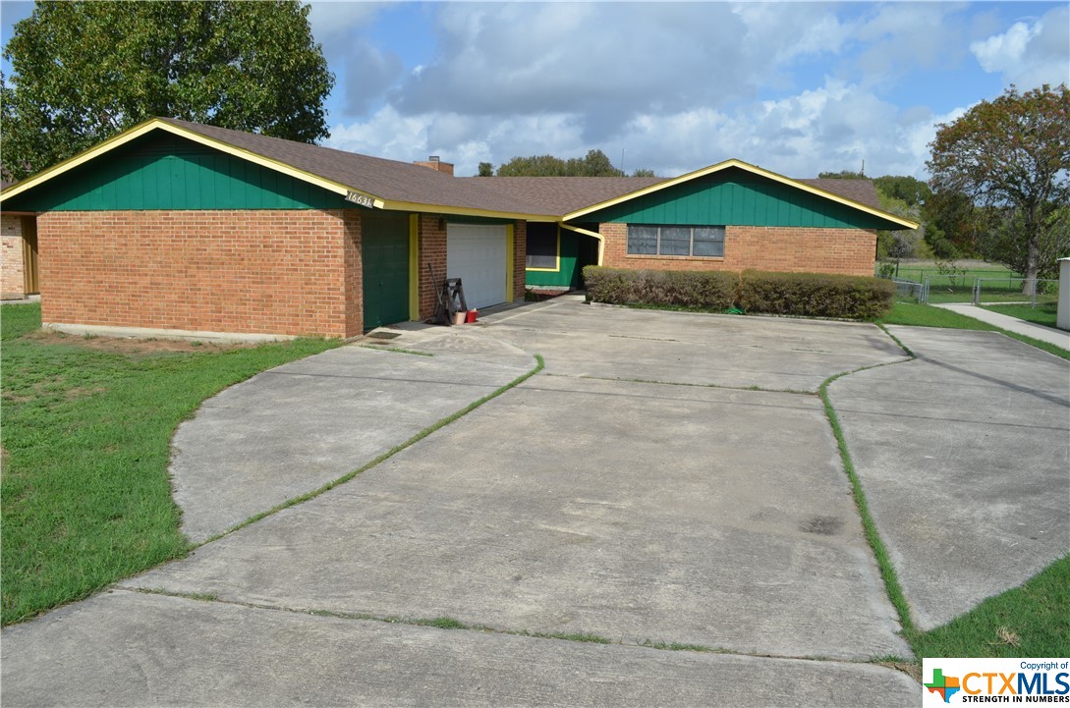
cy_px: 354
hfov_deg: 67.5
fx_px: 801
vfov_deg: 47.7
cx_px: 535
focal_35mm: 27
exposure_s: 1/320
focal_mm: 18
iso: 100
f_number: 9
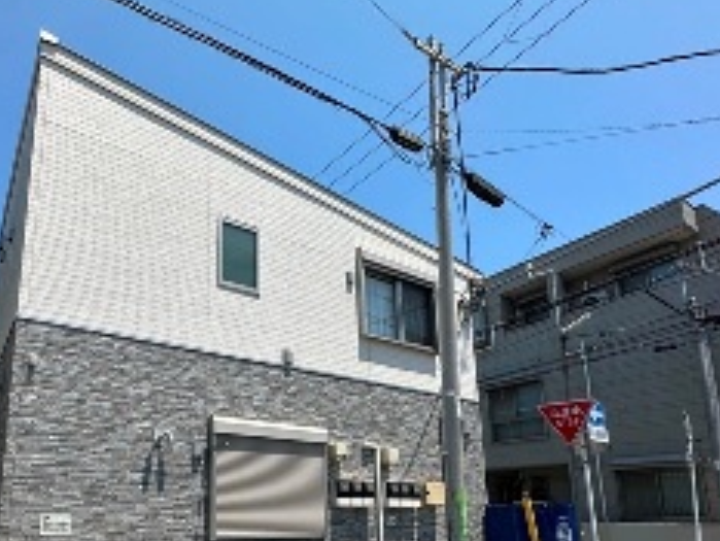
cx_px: 232
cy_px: 420
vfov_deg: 53.6
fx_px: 499
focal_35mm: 24
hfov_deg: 69.2
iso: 40
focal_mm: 2.22
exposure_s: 1/2681
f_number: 2.2
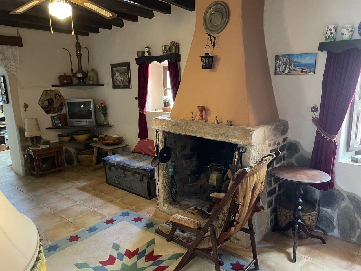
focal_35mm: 26
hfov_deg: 67.3
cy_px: 136
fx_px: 271
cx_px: 180
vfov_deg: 53.1
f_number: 1.6
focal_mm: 4.2
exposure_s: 1/25
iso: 500
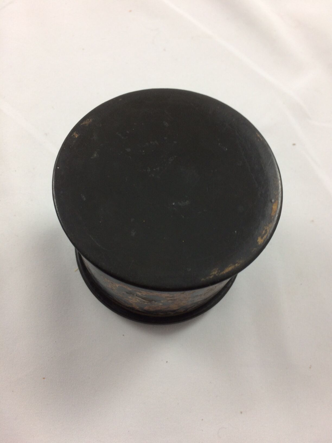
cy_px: 222
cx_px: 166
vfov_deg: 61.7
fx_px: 371
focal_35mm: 29
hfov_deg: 48.2
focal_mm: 4.15
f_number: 2.2
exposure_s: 1/33
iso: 50
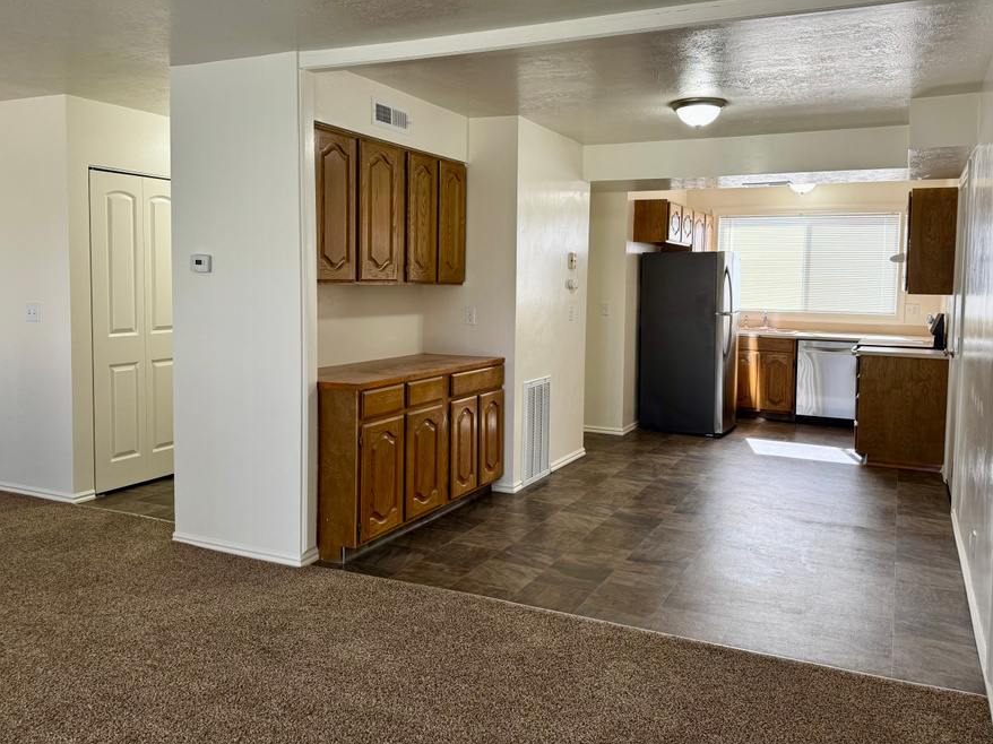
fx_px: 803
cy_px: 323
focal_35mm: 28
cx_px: 542
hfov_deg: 63.3
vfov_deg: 49.6
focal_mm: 6.76
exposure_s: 1/121
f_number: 1.78
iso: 125
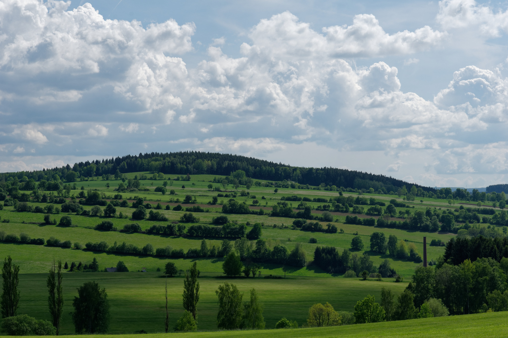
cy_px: 169
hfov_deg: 25.7
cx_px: 254
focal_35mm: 79
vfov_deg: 17.3
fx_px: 1115
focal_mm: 53
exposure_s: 1/320
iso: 200
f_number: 13
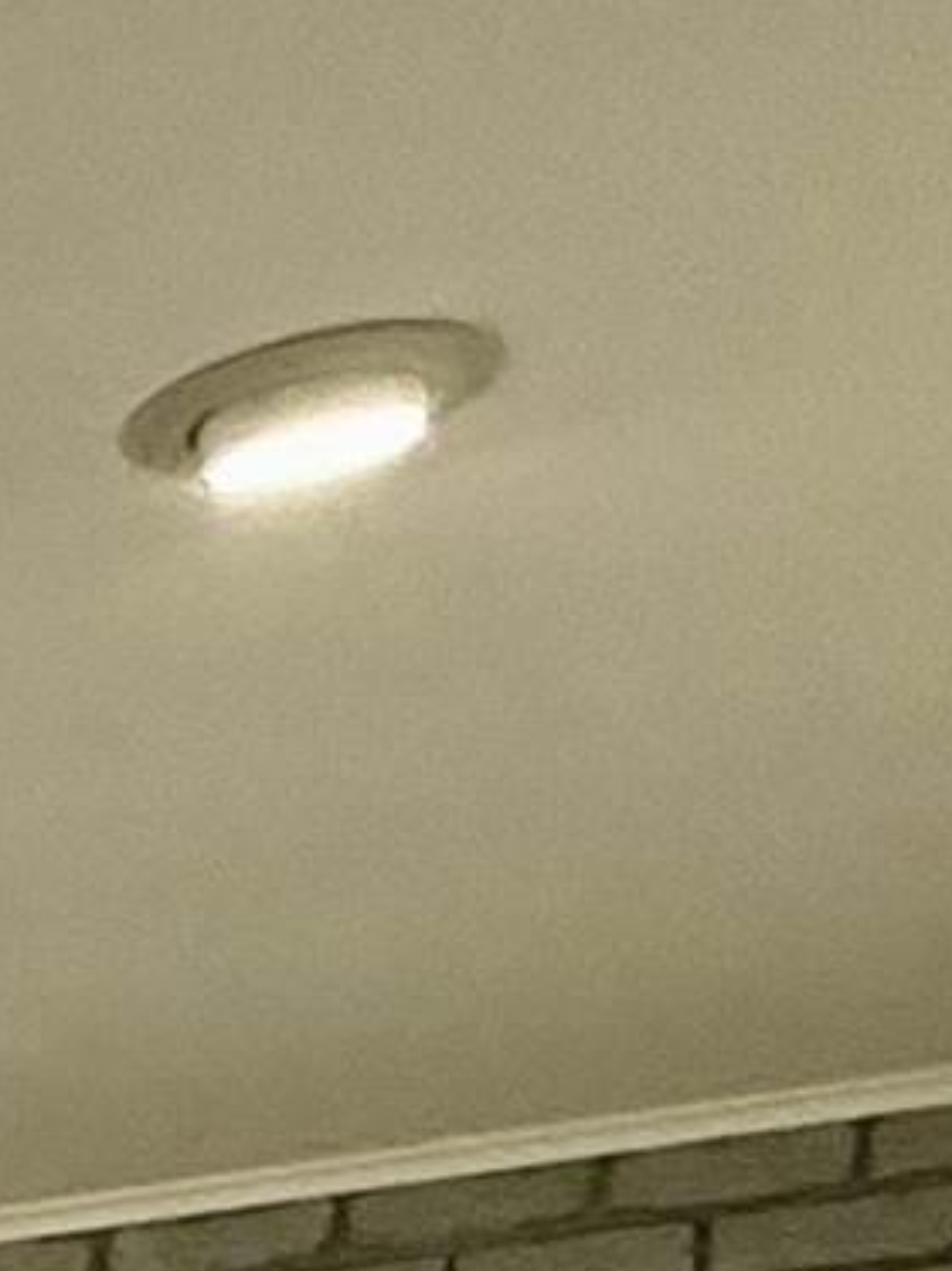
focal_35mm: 115
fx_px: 4222
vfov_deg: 12.8
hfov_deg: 9.1
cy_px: 3144
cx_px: -2271
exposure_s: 1/60
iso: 200
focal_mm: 2.22
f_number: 2.2
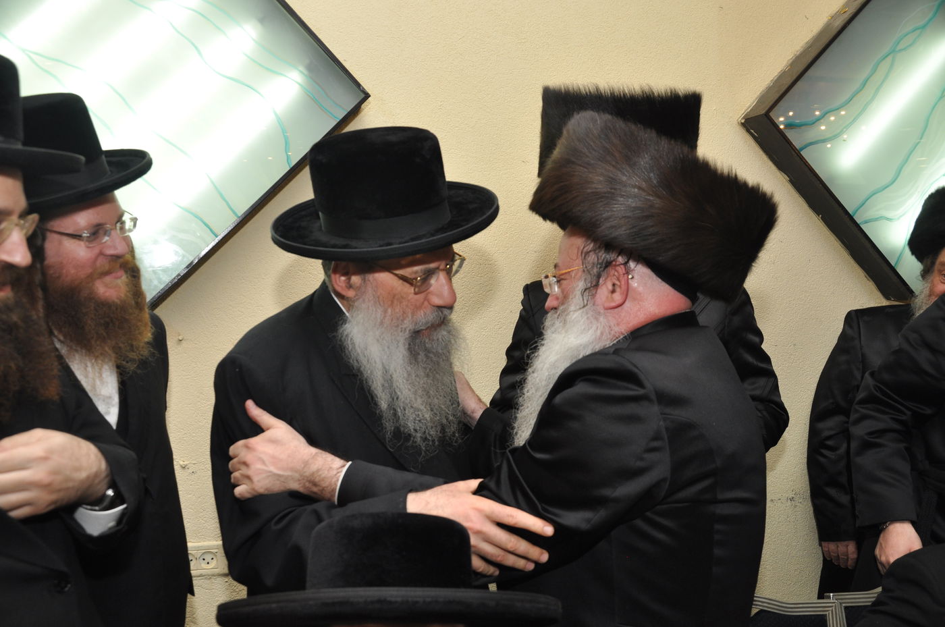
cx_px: 472
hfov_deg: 53.2
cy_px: 314
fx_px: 944
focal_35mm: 36
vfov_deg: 36.8
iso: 500
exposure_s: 1/80
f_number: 5.6
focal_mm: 24
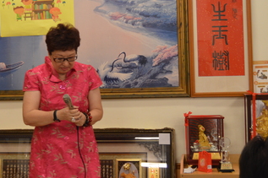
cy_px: 43
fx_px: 640
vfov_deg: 15.8
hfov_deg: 23.4
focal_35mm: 86
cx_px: 72
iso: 560
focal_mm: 26
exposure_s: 1/60
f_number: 4
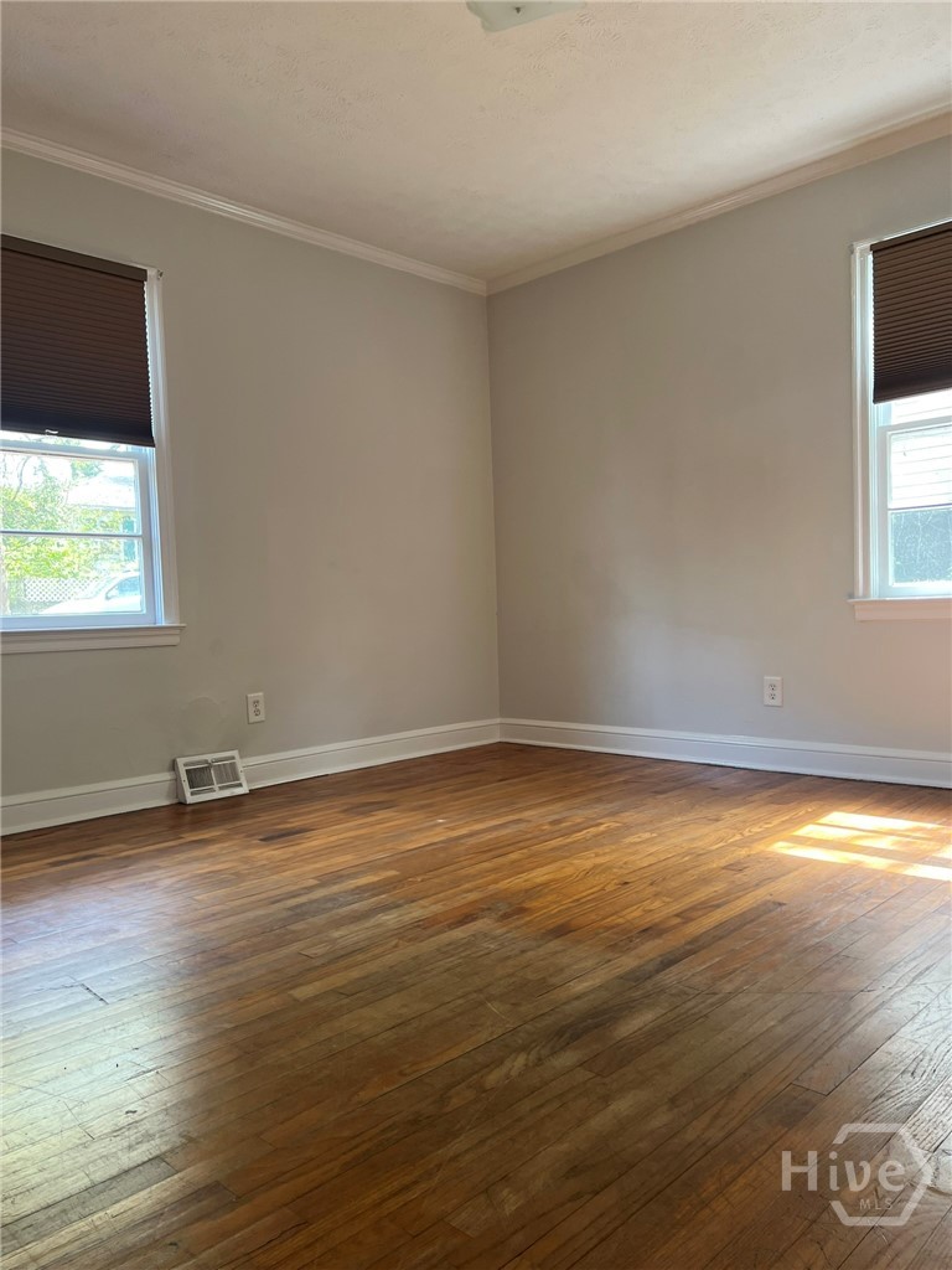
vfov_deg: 67.3
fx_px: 953
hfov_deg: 53.1
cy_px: 635
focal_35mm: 26
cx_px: 476
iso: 125
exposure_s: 1/115
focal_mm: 5.7
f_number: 1.5
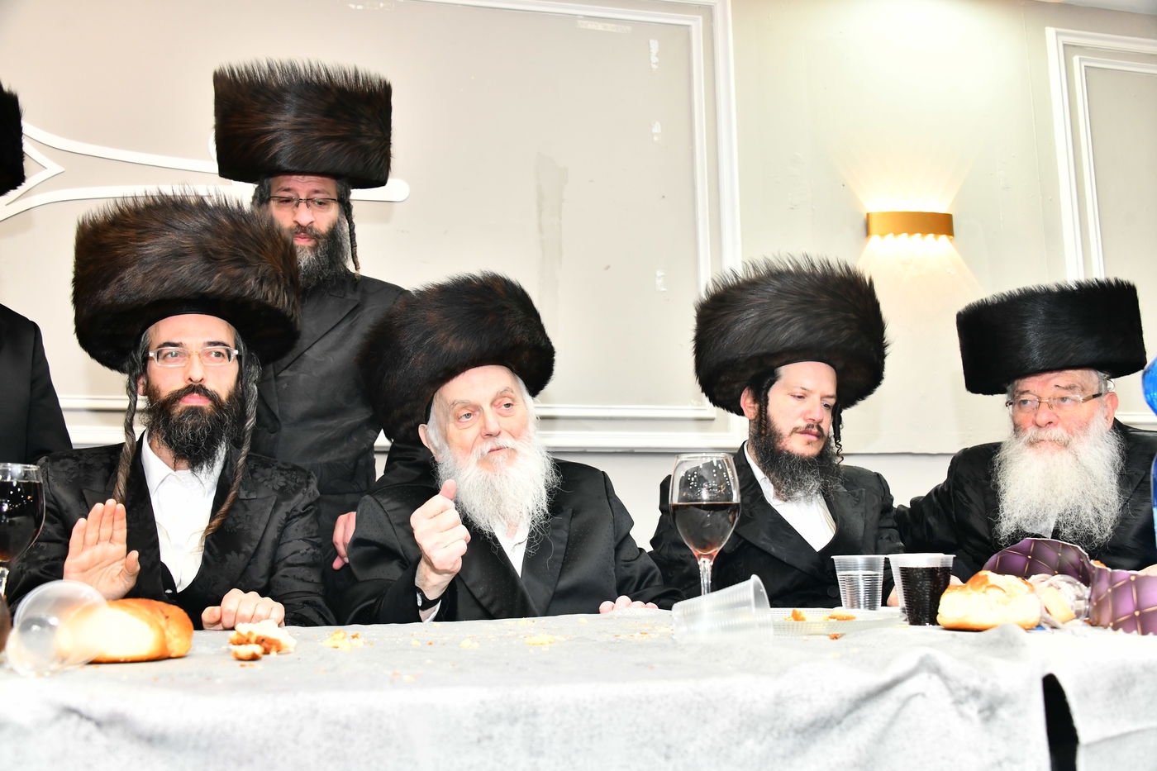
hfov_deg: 55.8
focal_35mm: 34
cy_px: 386
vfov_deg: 38.9
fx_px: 1093
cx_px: 578
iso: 1600
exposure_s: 1/160
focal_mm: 34
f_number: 5.6
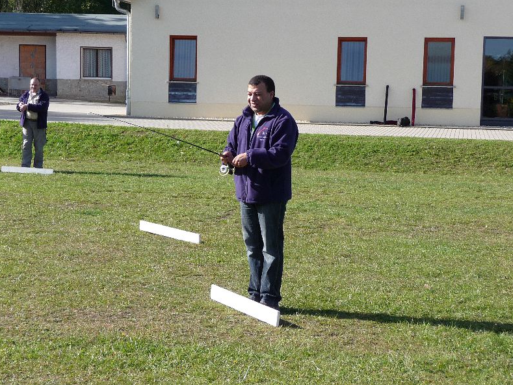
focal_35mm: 73
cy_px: 191
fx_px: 1082
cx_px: 258
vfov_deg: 20.2
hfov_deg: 26.7
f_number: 4.6
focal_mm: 12.2
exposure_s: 1/320
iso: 100
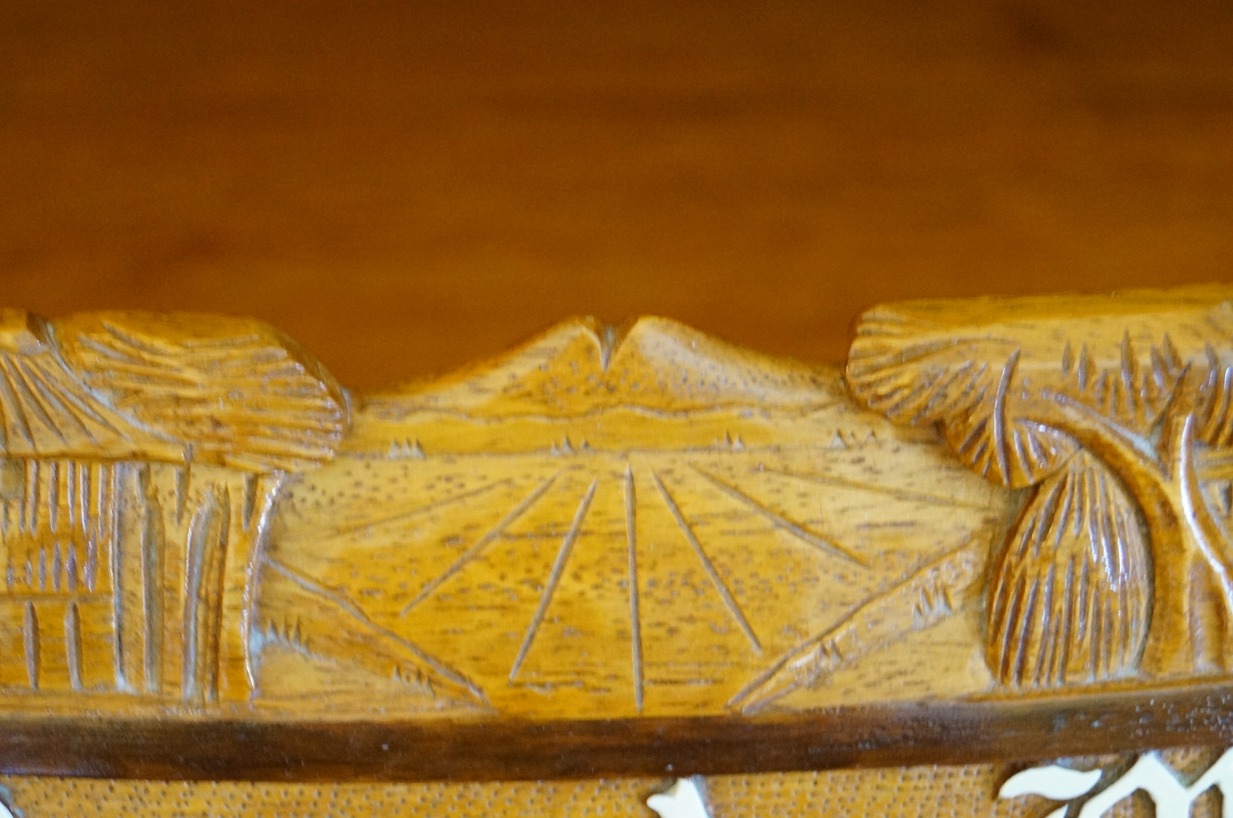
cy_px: 409
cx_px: 616
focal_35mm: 75
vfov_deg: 18.1
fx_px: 2565
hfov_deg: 27.0
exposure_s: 1/13
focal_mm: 50
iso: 3200
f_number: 5.6
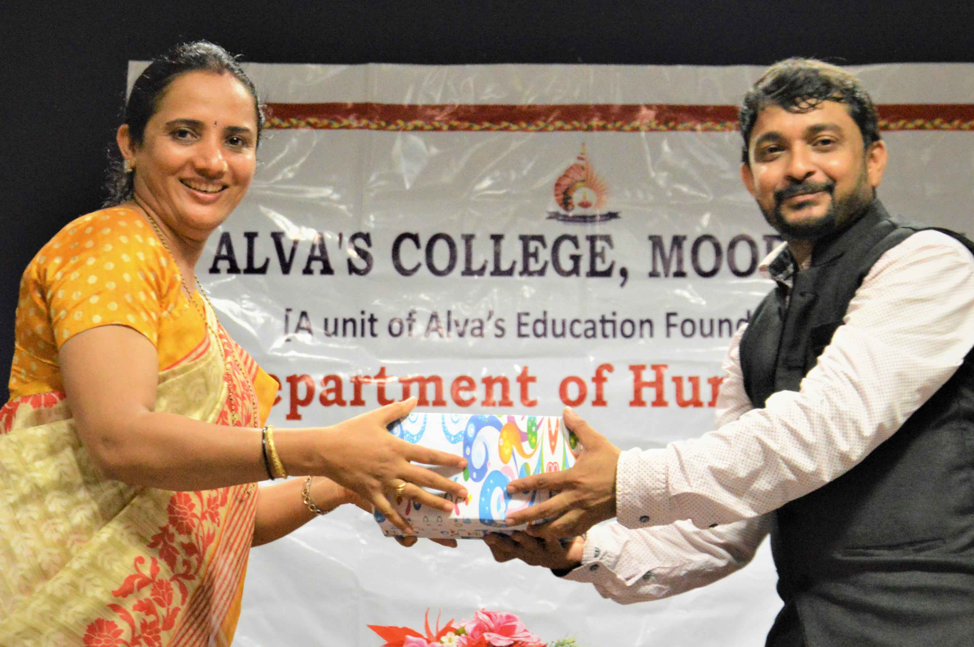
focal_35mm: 111
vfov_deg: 12.3
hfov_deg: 18.5
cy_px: 316
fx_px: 2996
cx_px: 523
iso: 3200
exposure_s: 1/40
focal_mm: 45
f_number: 4.8
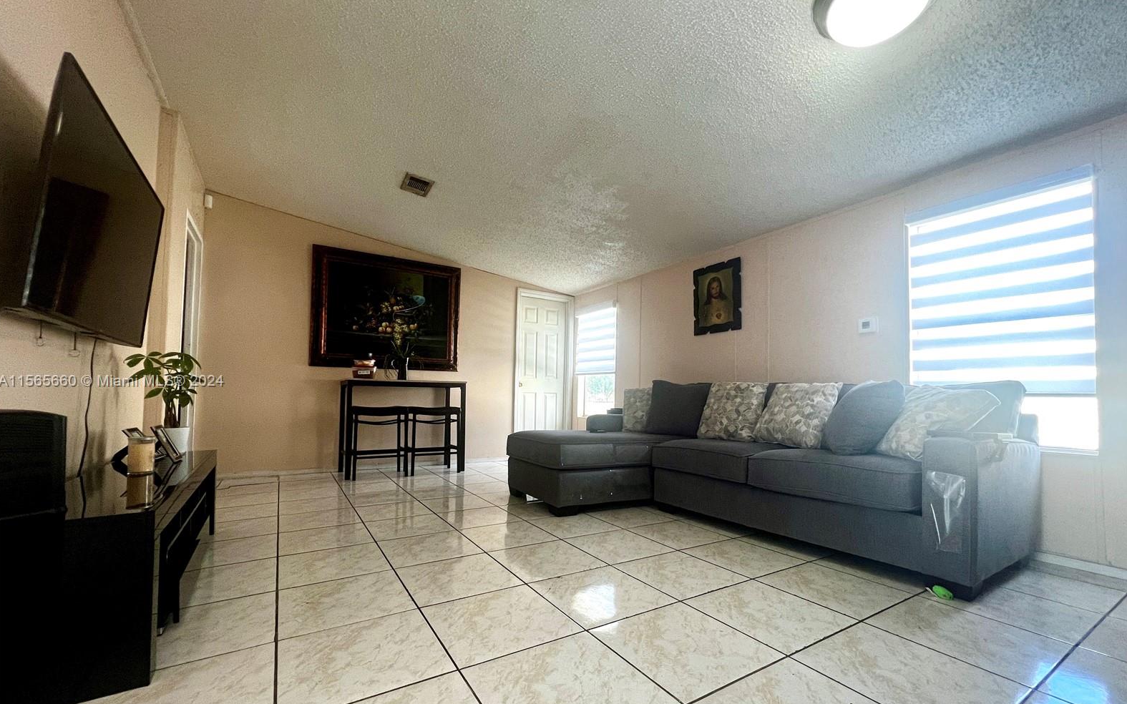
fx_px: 430
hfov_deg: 105.3
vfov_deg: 78.5
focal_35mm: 14
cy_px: 382
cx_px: 567
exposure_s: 1/120
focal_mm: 1.57
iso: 125
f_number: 1.8
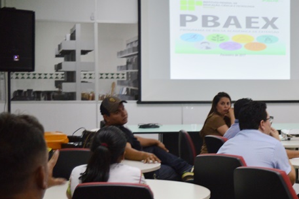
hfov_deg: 19.1
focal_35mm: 104
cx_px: 299
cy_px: 135
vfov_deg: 13.1
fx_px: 864
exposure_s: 1/60
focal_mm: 31
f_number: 4.2
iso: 450
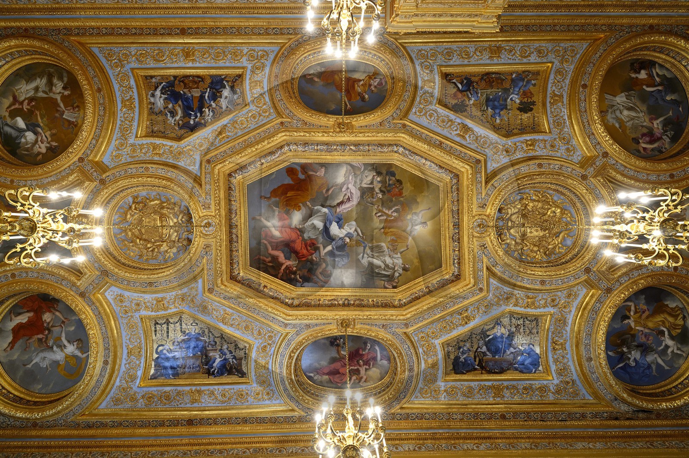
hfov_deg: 104.3
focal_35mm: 14
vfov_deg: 81.1
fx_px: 268
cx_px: 344
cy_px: 229
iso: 640
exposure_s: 1/5
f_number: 7.1
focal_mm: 14
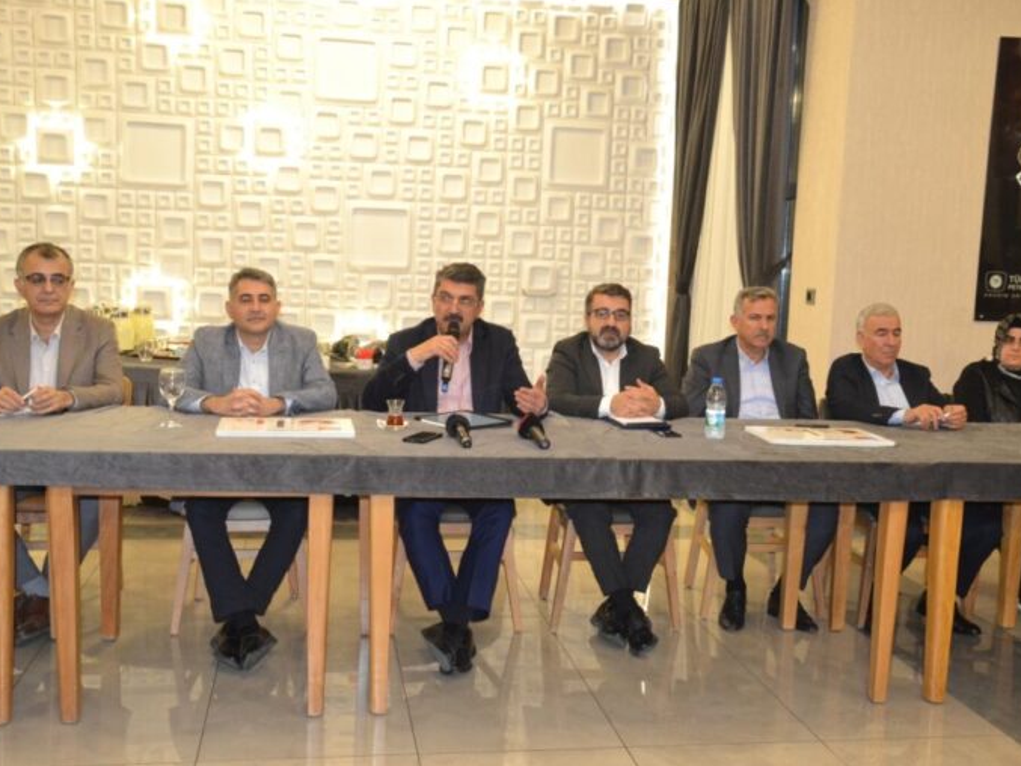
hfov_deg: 51.3
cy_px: 383
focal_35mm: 36
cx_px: 508
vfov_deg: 39.7
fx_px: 1062
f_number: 3.8
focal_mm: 22
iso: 2200
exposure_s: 1/60
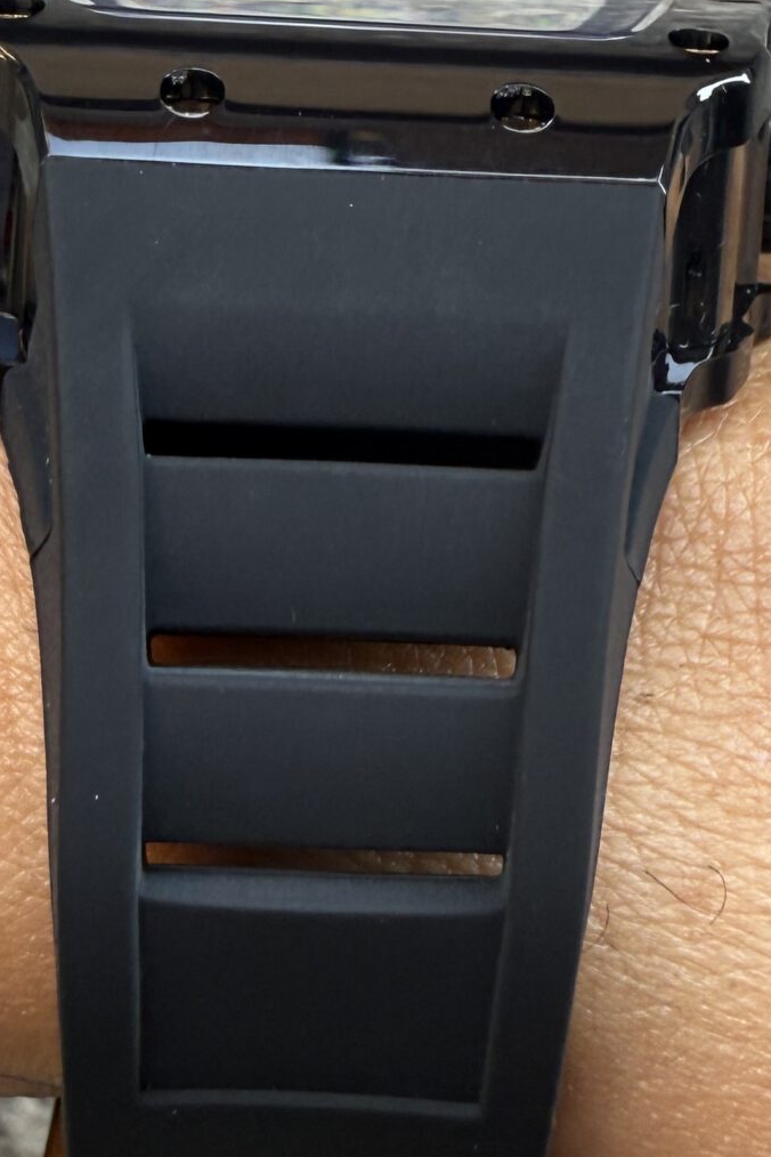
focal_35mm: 63
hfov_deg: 21.6
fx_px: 2024
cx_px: 391
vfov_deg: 31.8
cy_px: 462
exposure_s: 1/99
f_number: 2.2
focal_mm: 2.22
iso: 64
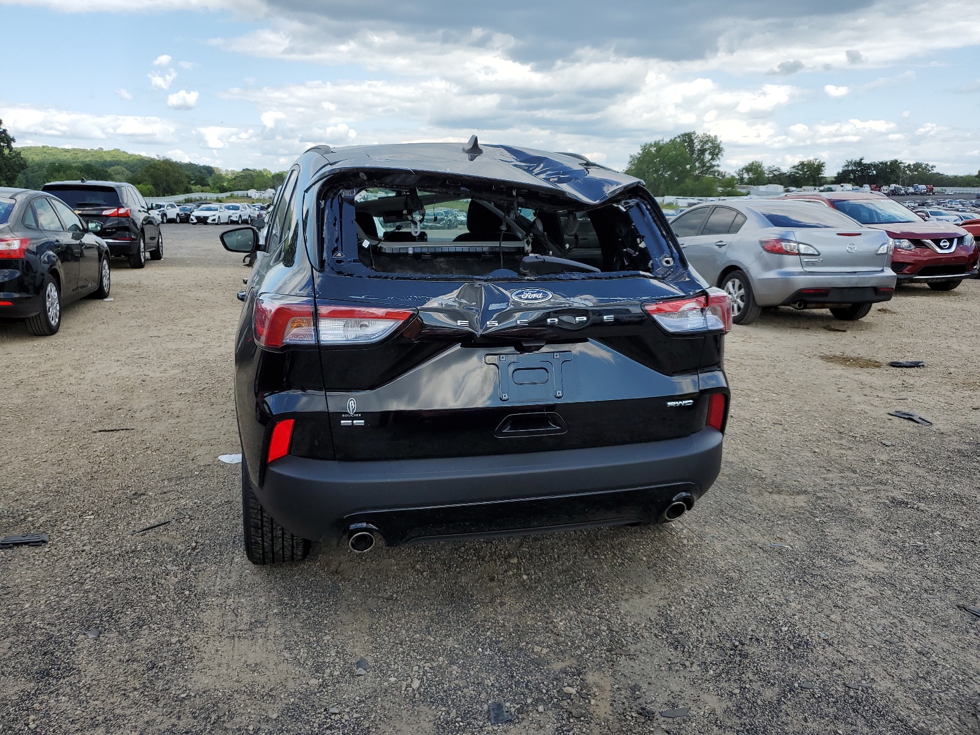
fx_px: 736
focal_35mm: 26
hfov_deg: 67.3
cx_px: 490
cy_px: 368
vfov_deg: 53.1
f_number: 1.5
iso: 50
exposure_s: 1/1667
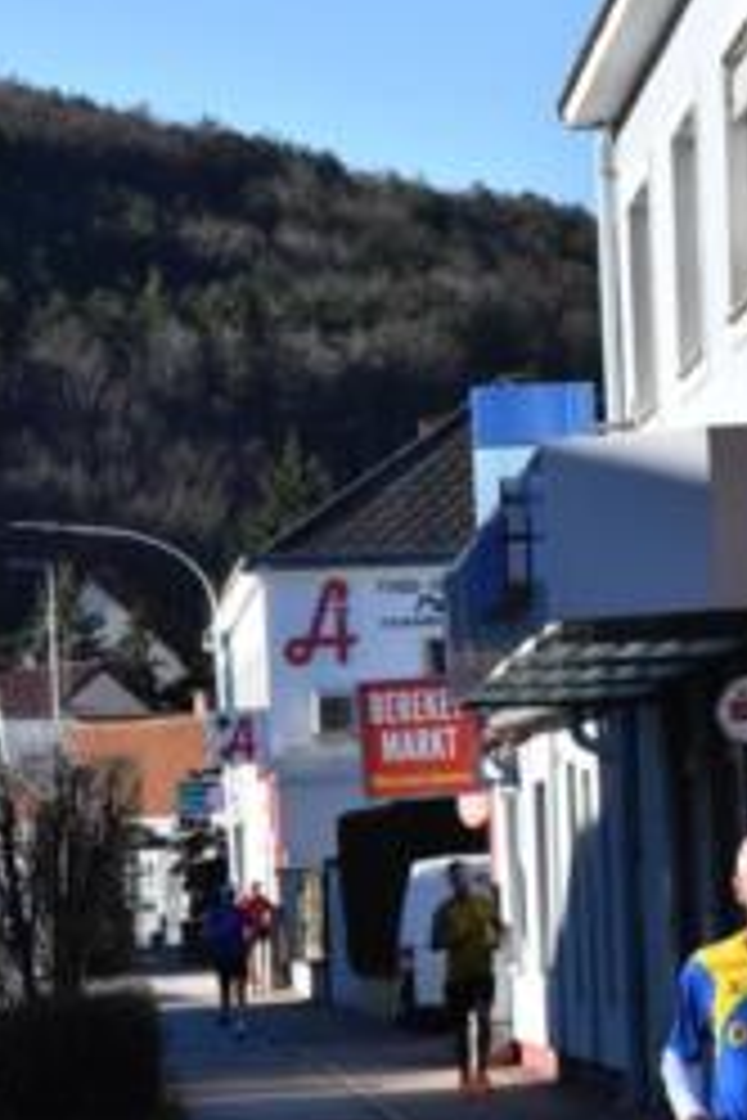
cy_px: 958
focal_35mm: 271
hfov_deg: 5.1
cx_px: 664
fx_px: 8434
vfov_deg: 7.6
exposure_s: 1/1600
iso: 2000
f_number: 16
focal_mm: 90
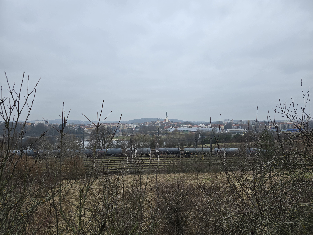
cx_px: 156
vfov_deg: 58.9
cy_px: 118
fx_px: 208
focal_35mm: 23
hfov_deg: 73.9
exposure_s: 1/194
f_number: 1.7
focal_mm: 6.3
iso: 12
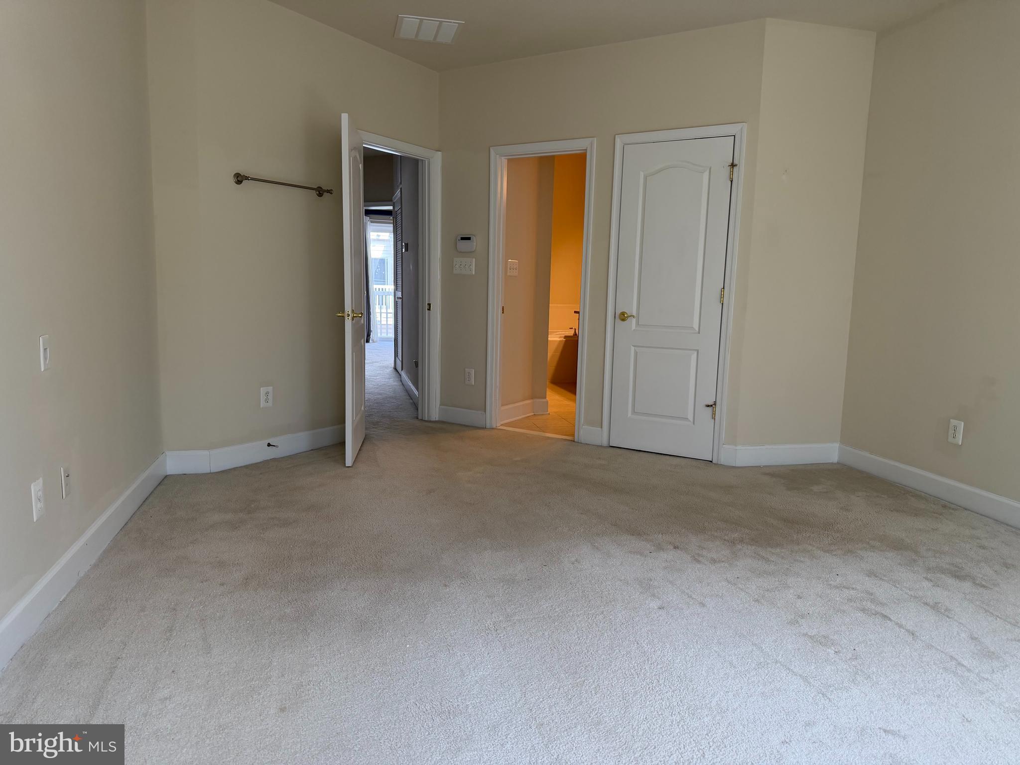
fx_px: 707
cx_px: 510
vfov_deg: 56.8
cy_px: 382
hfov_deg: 71.6
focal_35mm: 24
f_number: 1.78
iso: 160
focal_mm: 6.76
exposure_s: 1/217
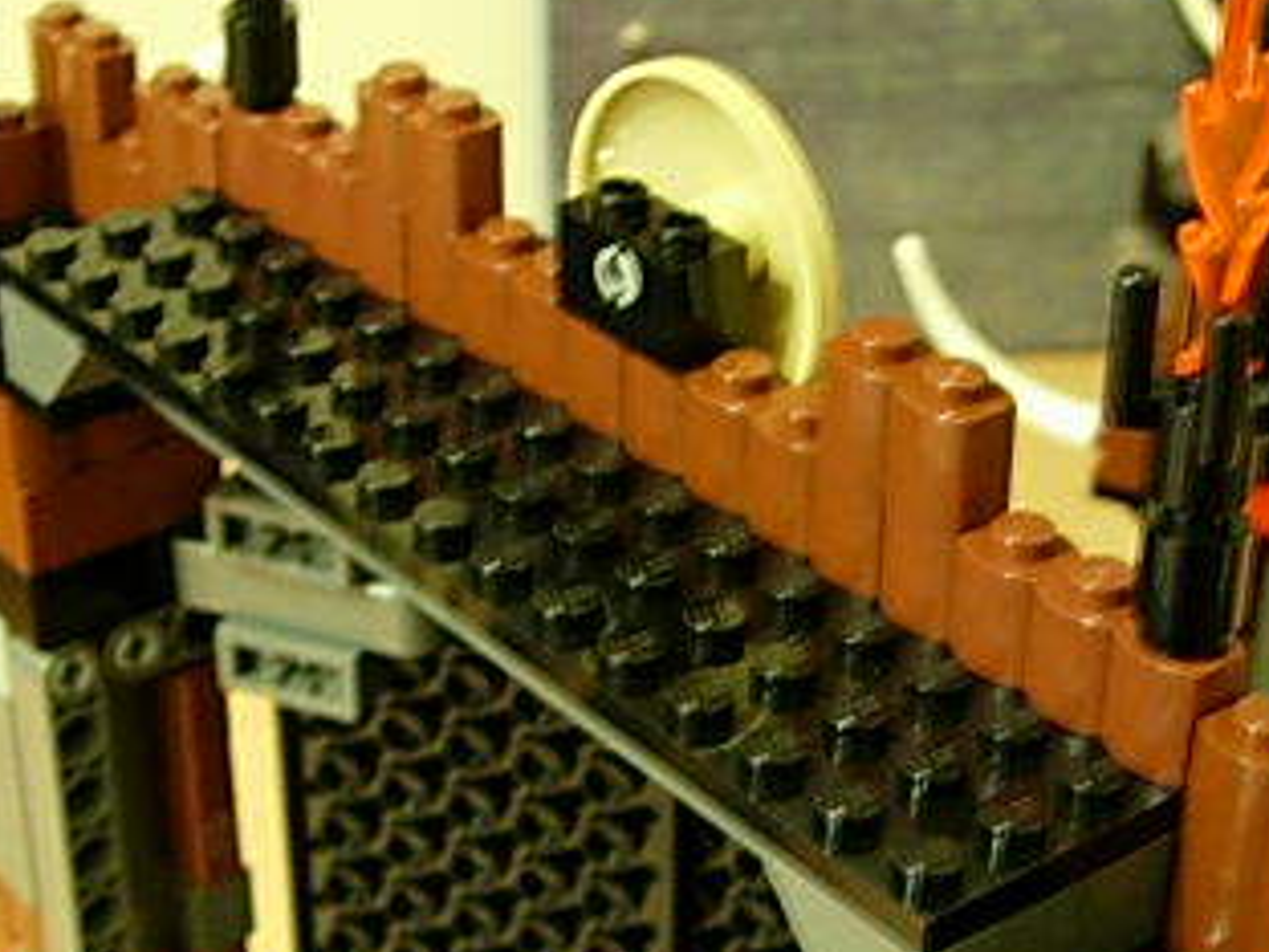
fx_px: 2859
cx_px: 679
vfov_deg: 18.8
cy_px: 688
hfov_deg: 25.0
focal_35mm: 78
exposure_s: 1/2.9
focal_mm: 7.8
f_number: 2.8
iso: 200
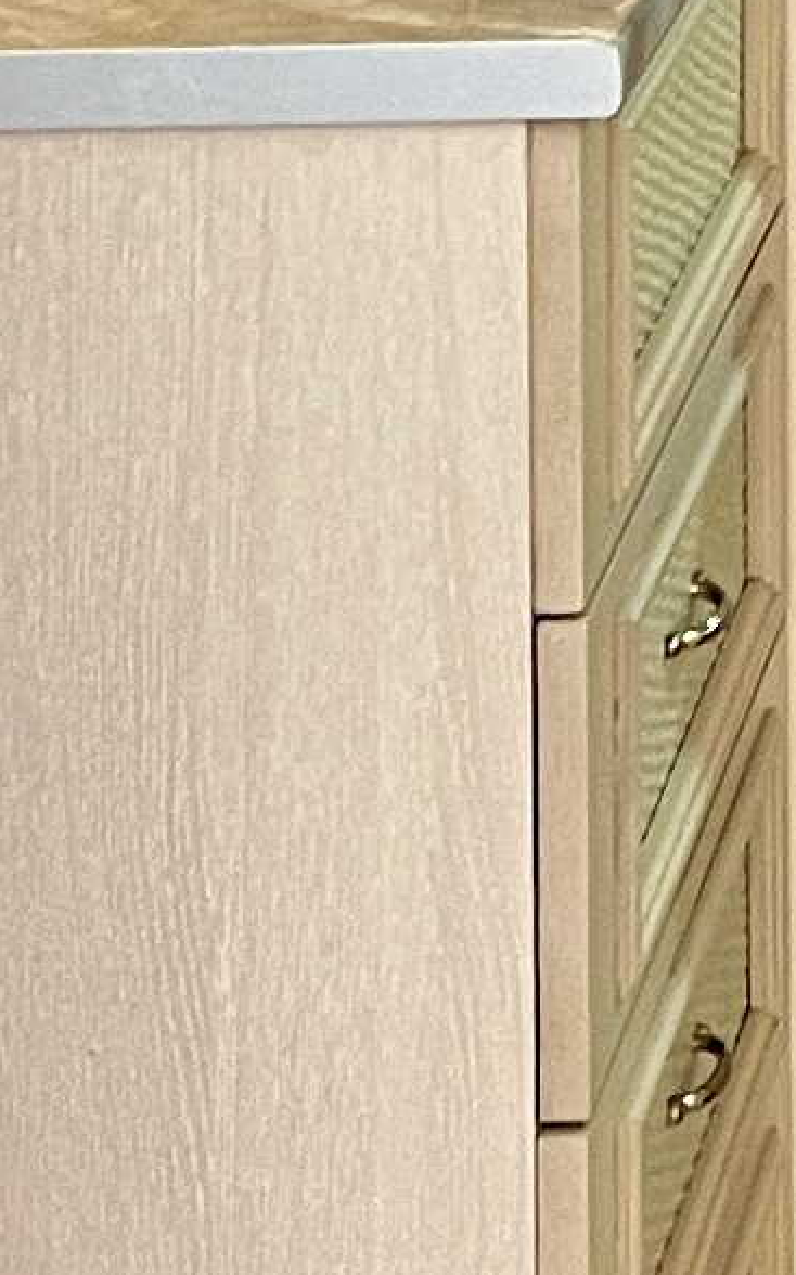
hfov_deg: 6.6
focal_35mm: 189
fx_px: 6567
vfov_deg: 10.2
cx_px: 1956
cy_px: -1347
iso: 200
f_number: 1.6
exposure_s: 1/50
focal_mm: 5.1
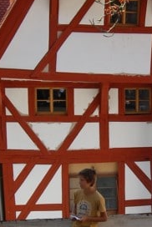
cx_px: 127
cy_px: 174
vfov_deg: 26.2
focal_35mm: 76
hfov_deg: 17.8
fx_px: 480
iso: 400
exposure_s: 1/200
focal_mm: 18
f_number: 10
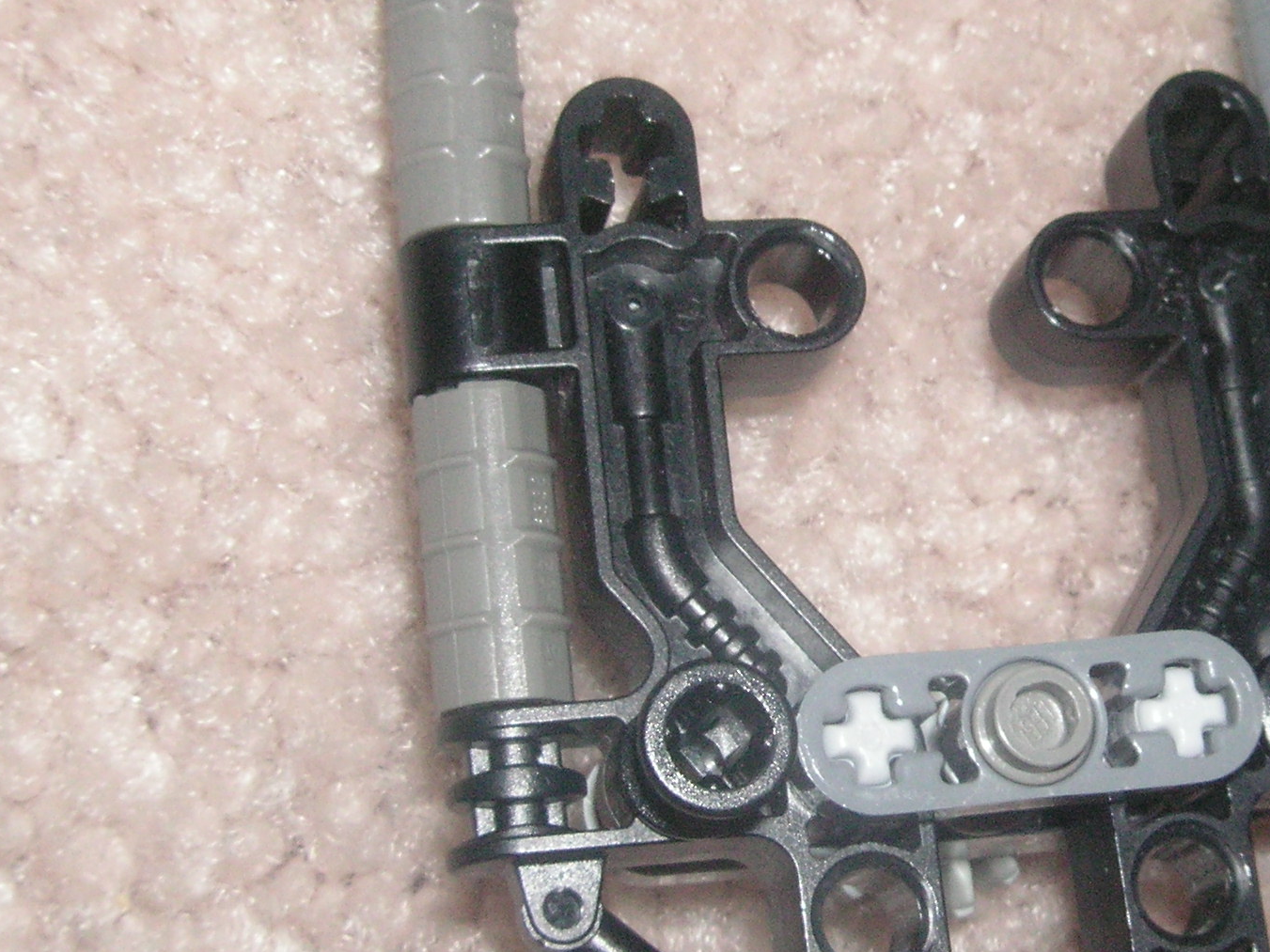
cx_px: 1013
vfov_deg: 20.4
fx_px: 2641
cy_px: 429
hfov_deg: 26.5
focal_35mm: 72
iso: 160
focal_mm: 6.3
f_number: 6.6
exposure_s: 1/45
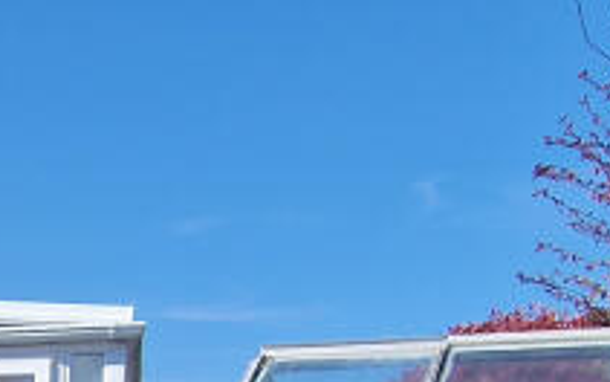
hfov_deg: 26.8
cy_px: 715
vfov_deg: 16.0
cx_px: -139
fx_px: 1114
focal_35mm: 67
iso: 50
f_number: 2.2
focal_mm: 2.2
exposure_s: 1/1632
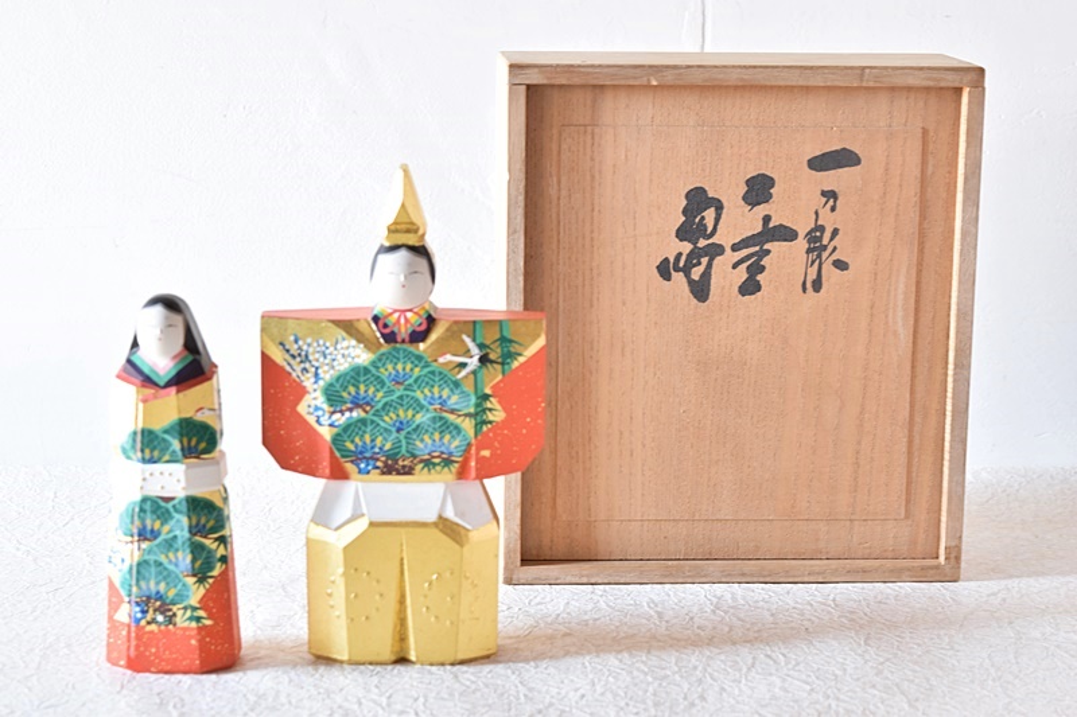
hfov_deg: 24.6
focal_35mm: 82
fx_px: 2467
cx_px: 538
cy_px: 358
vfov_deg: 16.5
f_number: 5.6
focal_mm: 55
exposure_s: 1/3
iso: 400
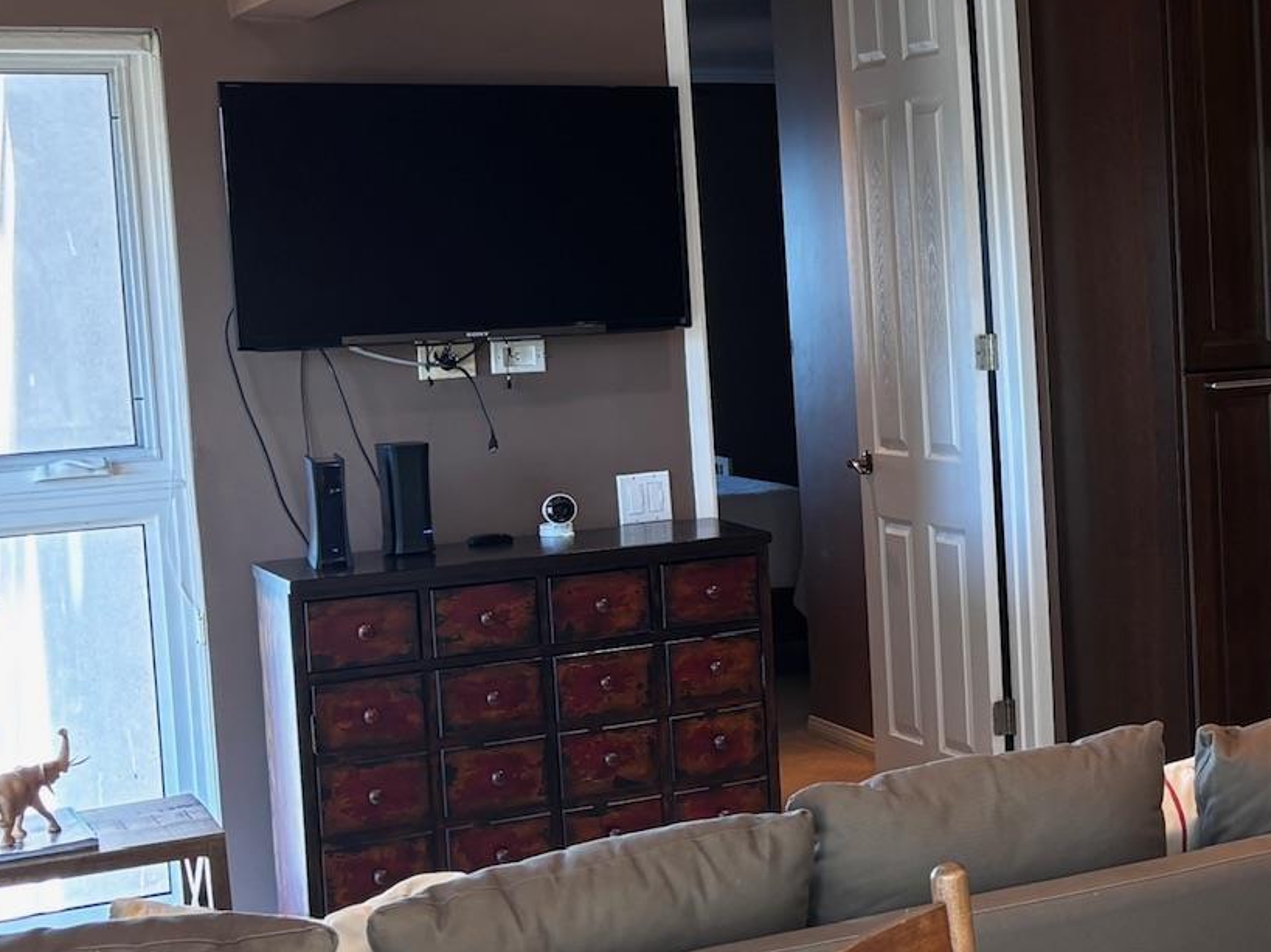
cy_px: 408
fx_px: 2386
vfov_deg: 22.6
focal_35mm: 65
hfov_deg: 27.0
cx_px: 1454
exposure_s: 1/60
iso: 125
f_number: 1.6
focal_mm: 5.96
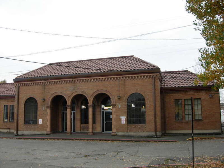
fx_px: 233
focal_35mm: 36
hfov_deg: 51.4
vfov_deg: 39.7
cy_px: 84
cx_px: 112
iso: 50
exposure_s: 1/140
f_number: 3.8
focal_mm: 7.5
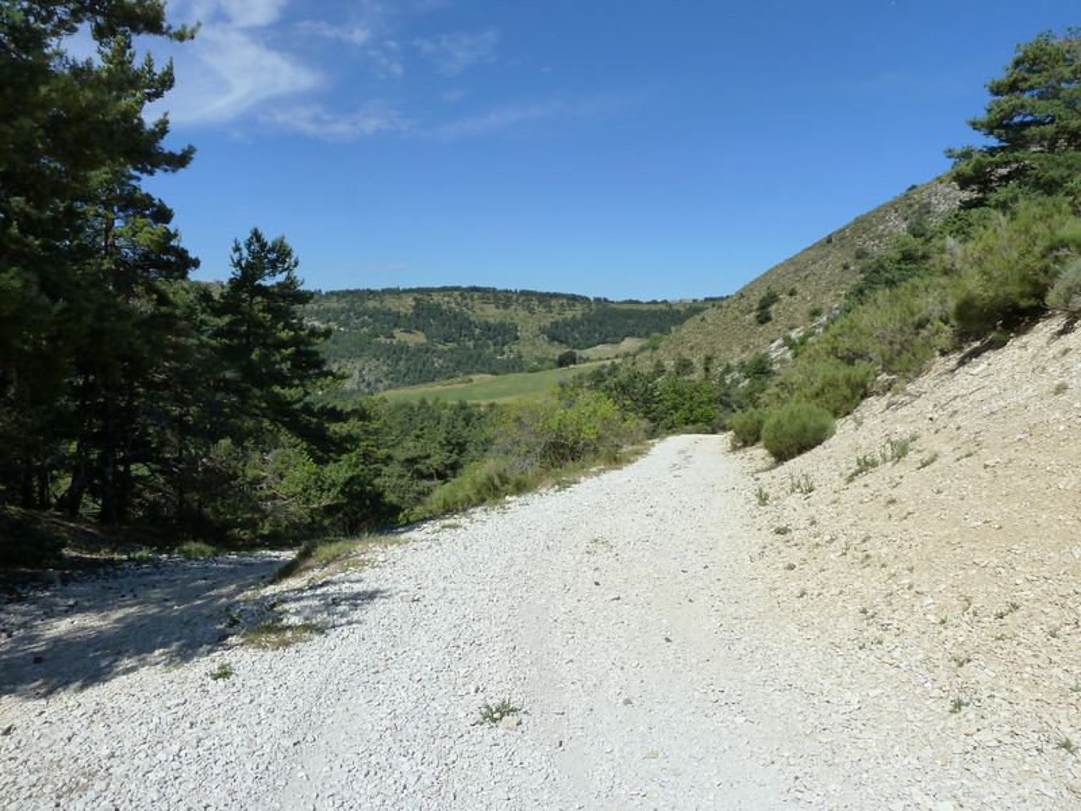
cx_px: 540
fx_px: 781
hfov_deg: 69.4
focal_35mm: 25
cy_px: 406
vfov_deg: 54.9
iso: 125
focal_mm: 4.1
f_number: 5.6
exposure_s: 1/640
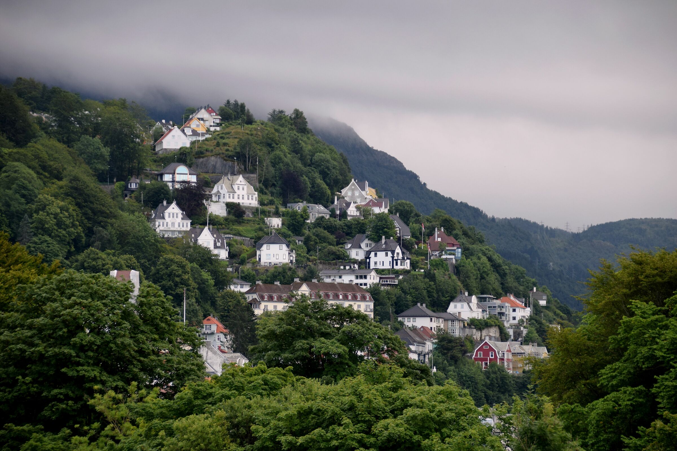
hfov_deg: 10.5
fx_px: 3667
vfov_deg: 7.0
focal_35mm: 195
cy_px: 226
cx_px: 338
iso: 400
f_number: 6
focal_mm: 130
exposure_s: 1/320
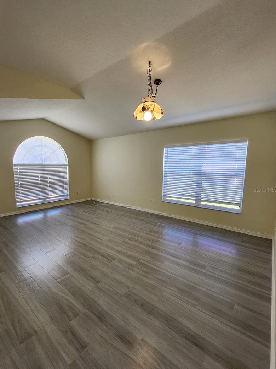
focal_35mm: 15
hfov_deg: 81.3
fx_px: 159
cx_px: 119
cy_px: 189
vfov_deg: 98.1
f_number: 2.2
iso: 125
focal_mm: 1.74
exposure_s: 1/60
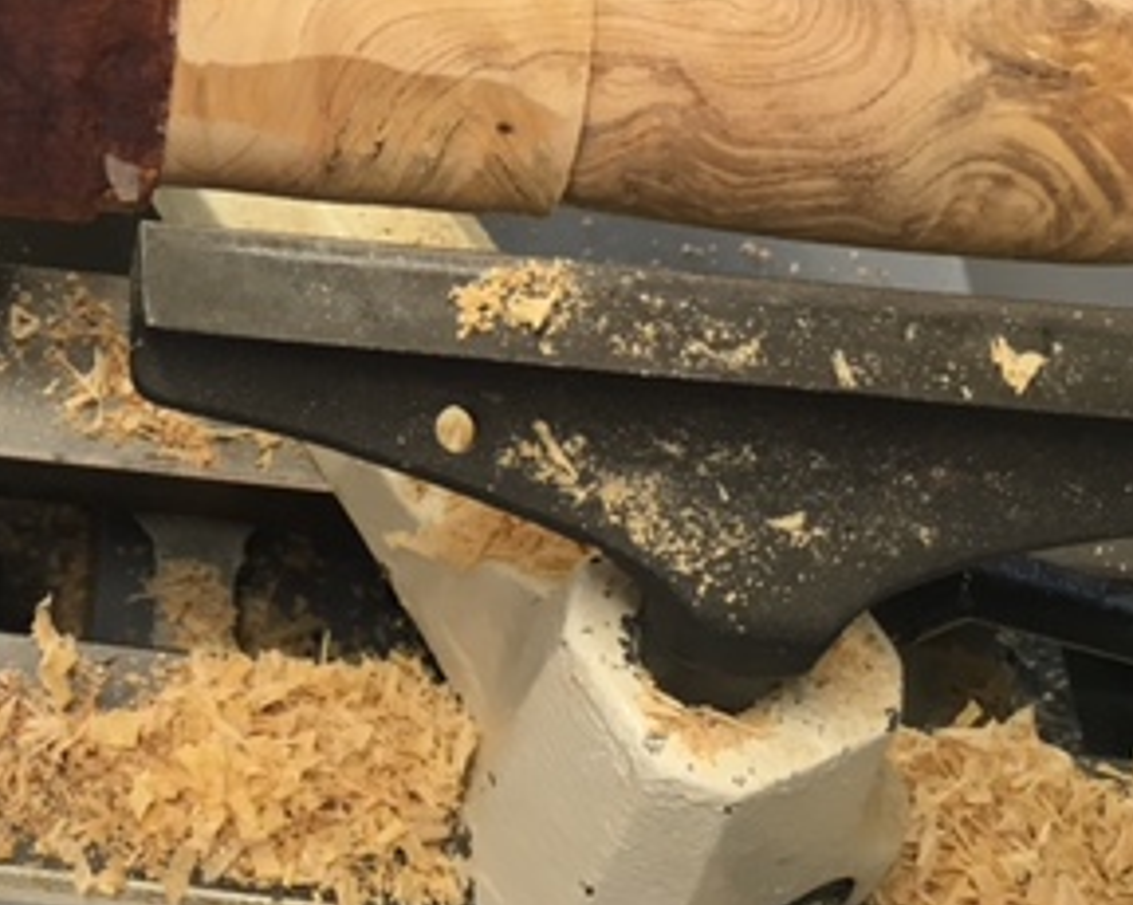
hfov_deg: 28.1
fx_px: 2111
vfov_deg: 23.4
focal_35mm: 63
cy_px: 43
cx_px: -24
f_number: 2.2
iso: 32
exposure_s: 1/30
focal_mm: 4.15
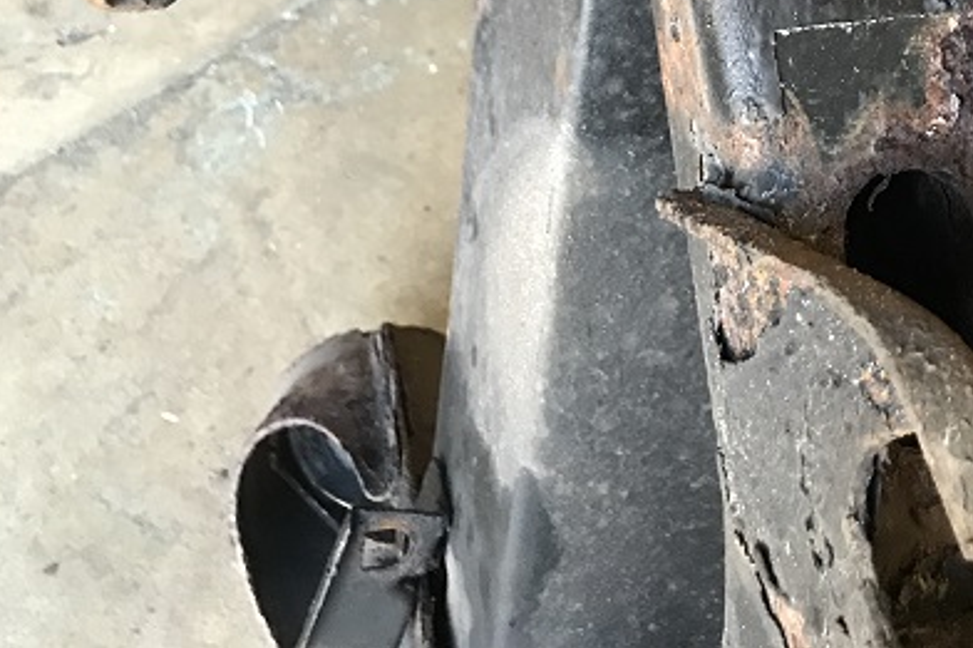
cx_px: 659
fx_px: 1459
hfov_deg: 36.5
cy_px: -251
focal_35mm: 54
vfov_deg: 21.9
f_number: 1.8
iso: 100
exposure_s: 1/17
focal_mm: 3.99
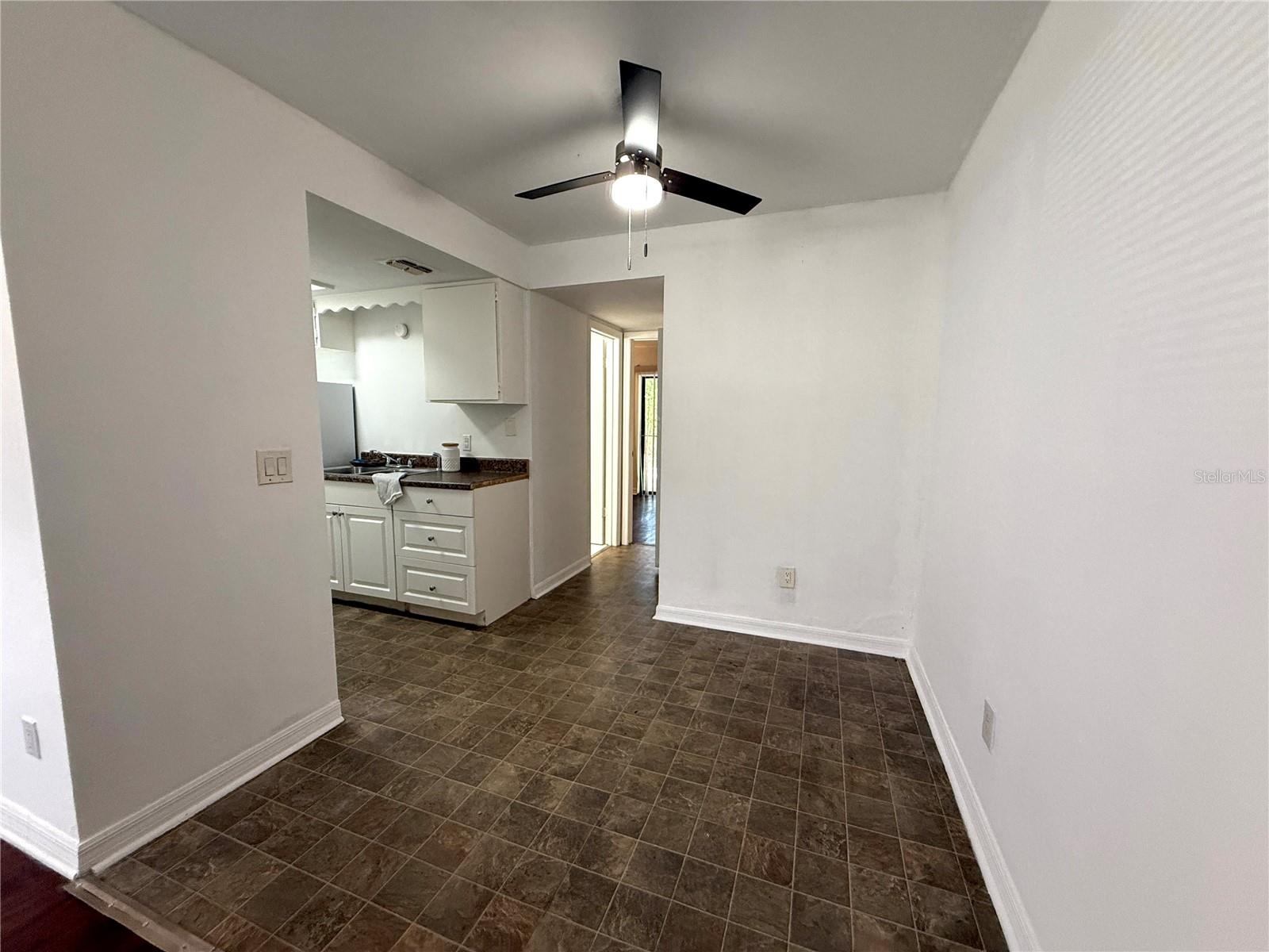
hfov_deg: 102.1
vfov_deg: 85.7
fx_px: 513
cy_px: 476
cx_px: 634
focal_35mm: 14
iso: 320
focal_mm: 2.22
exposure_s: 1/120
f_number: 2.2
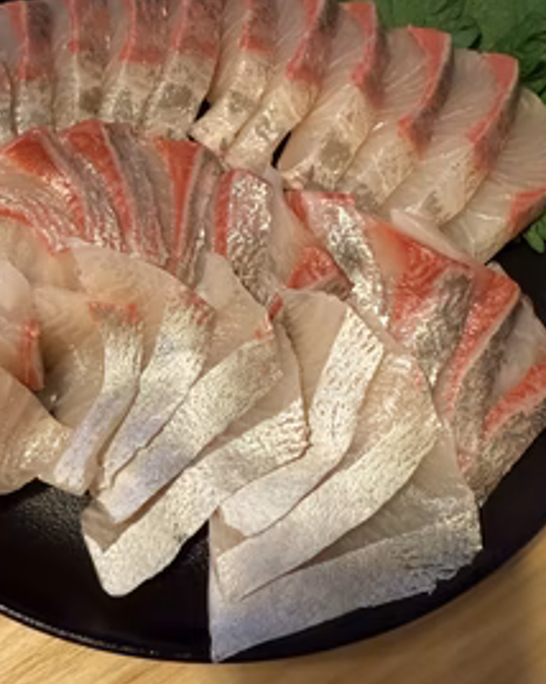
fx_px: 708
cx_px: 227
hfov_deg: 42.0
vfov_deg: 51.3
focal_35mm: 35
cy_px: 283
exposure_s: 1/50
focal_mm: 2.22
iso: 250
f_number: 2.2
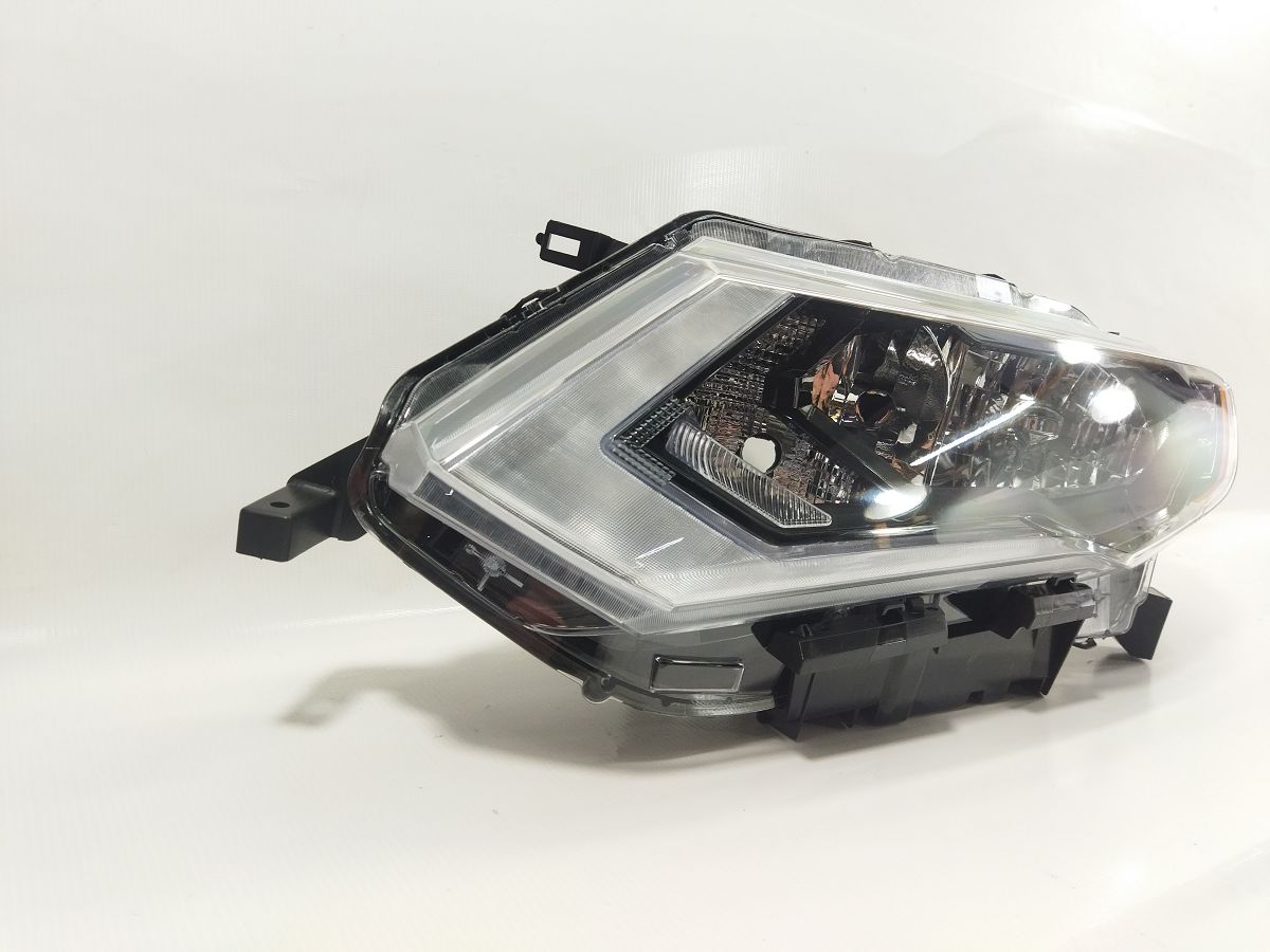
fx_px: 991
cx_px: 635
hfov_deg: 65.3
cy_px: 476
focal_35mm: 27
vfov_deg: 51.4
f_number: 1.79
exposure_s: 1/100
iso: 139
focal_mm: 4.71
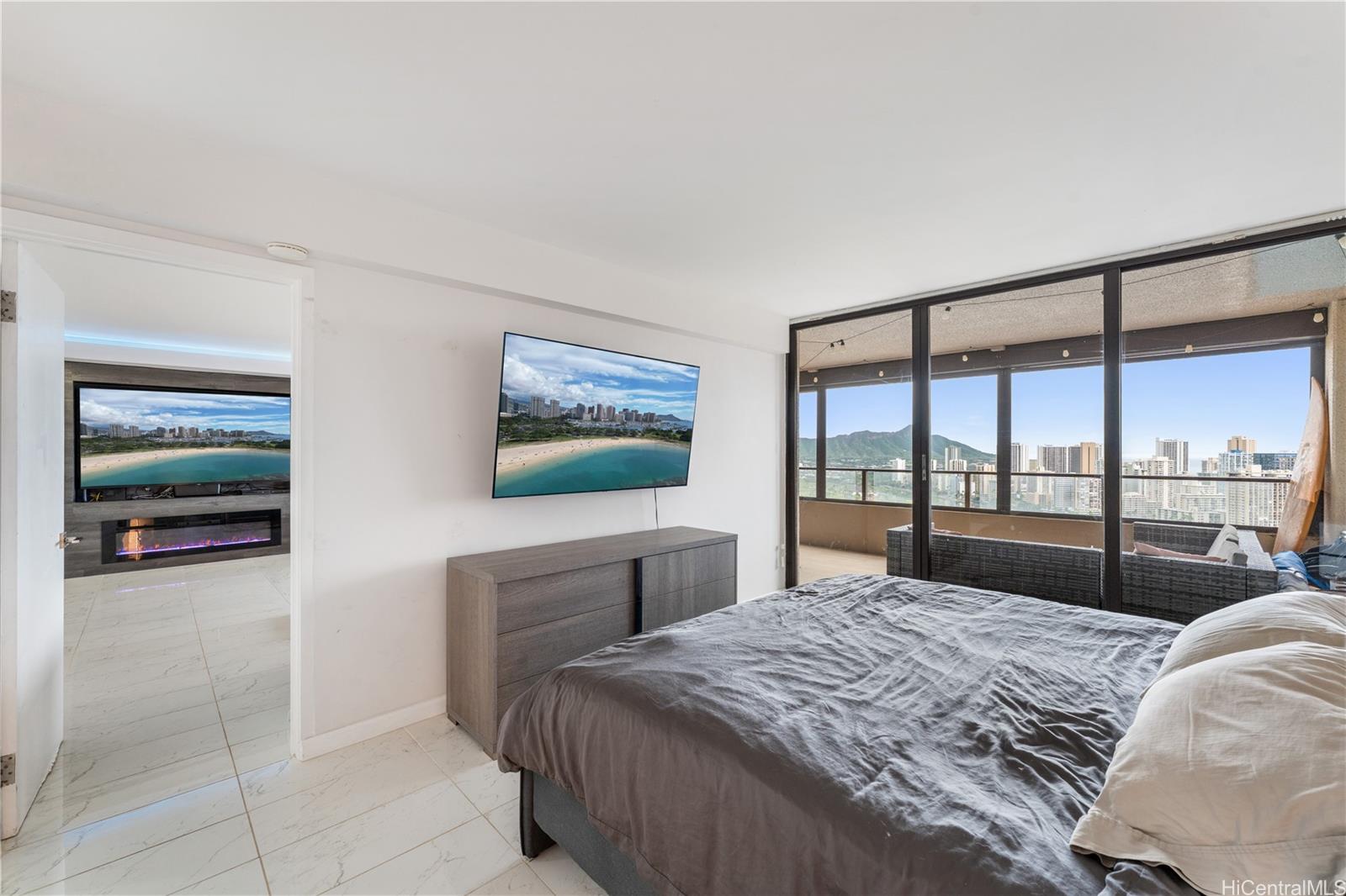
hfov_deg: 101.9
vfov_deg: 78.8
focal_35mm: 15
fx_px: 546
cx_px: 673
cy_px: 448
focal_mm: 14.6
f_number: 9
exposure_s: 1/13
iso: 400
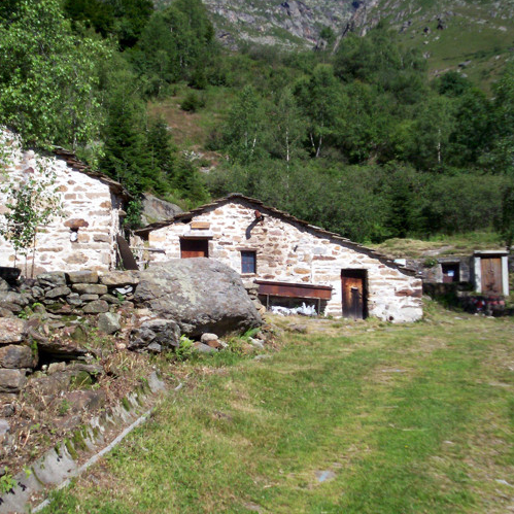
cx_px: 215
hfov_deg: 33.3
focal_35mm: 51
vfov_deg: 33.4
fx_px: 857
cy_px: 263
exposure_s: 1/688
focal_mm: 5.9
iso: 100
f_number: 4.5
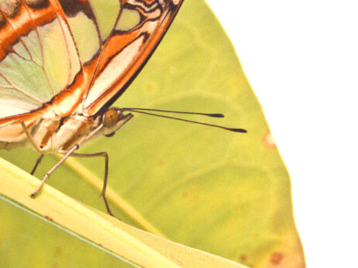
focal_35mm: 892
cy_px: 57
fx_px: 9223
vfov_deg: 1.7
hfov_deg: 2.2
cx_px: 136
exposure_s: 1/125
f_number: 5
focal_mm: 71.9
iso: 125
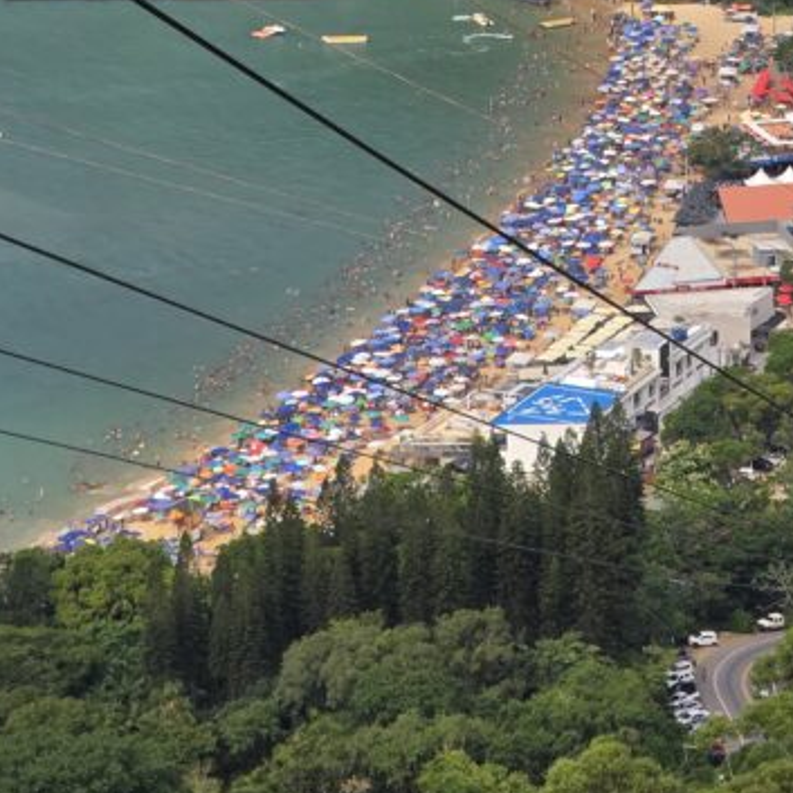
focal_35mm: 177
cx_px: 660
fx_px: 4587
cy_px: -344
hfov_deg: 9.8
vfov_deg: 9.6
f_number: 2.4
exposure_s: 1/1814
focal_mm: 7.9
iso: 50
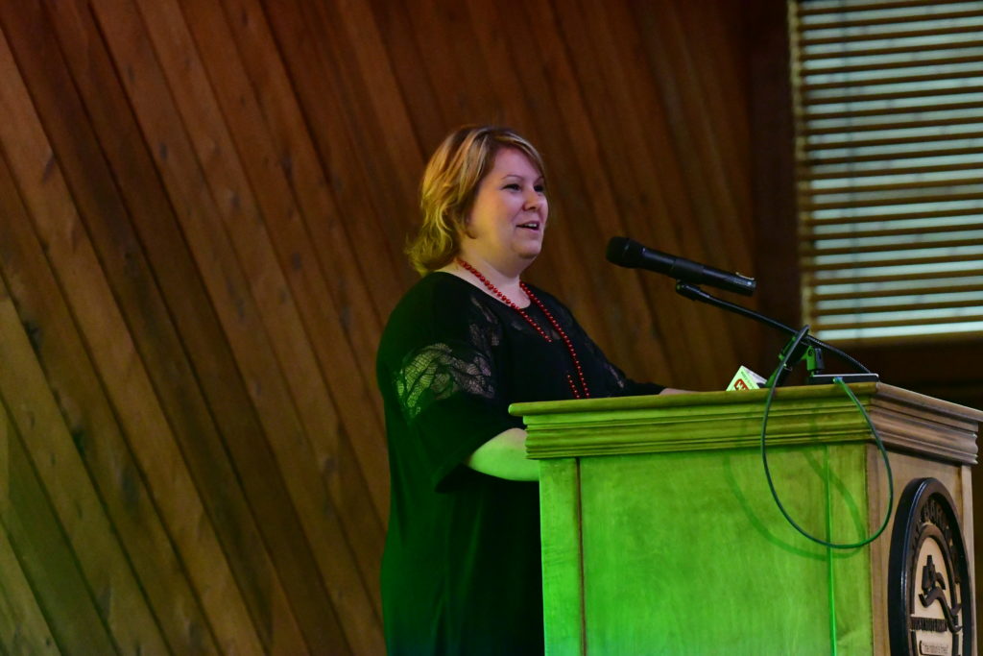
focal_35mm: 157
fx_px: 4287
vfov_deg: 8.7
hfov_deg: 13.1
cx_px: 492
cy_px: 328
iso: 10000
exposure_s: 1/400
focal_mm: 105
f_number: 2.8
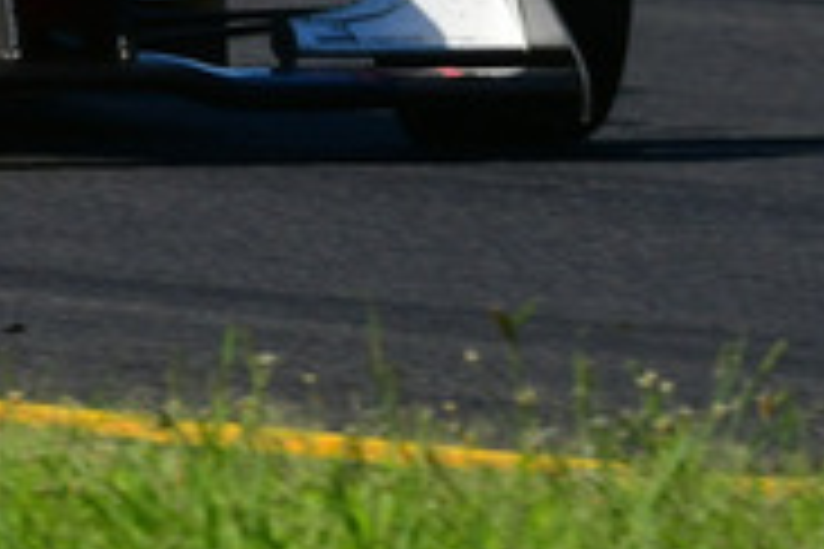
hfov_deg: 0.9
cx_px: -185
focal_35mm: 2365
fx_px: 54128
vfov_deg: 0.6
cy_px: -418
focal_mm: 360
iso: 500
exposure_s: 1/640
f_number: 13
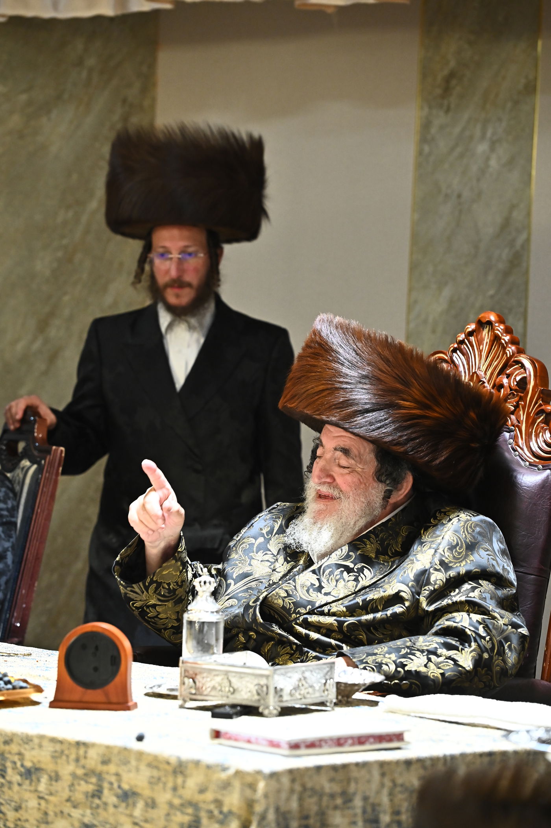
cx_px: 276
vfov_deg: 13.7
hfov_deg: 9.1
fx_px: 3448
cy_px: 414
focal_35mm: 150
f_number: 5.6
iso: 3200
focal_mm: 150
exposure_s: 1/200
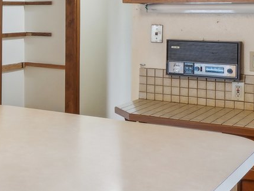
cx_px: -36
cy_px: 31
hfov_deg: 24.6
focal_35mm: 73
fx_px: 536
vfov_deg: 19.9
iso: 400
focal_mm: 16
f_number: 8
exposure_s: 1/3.33
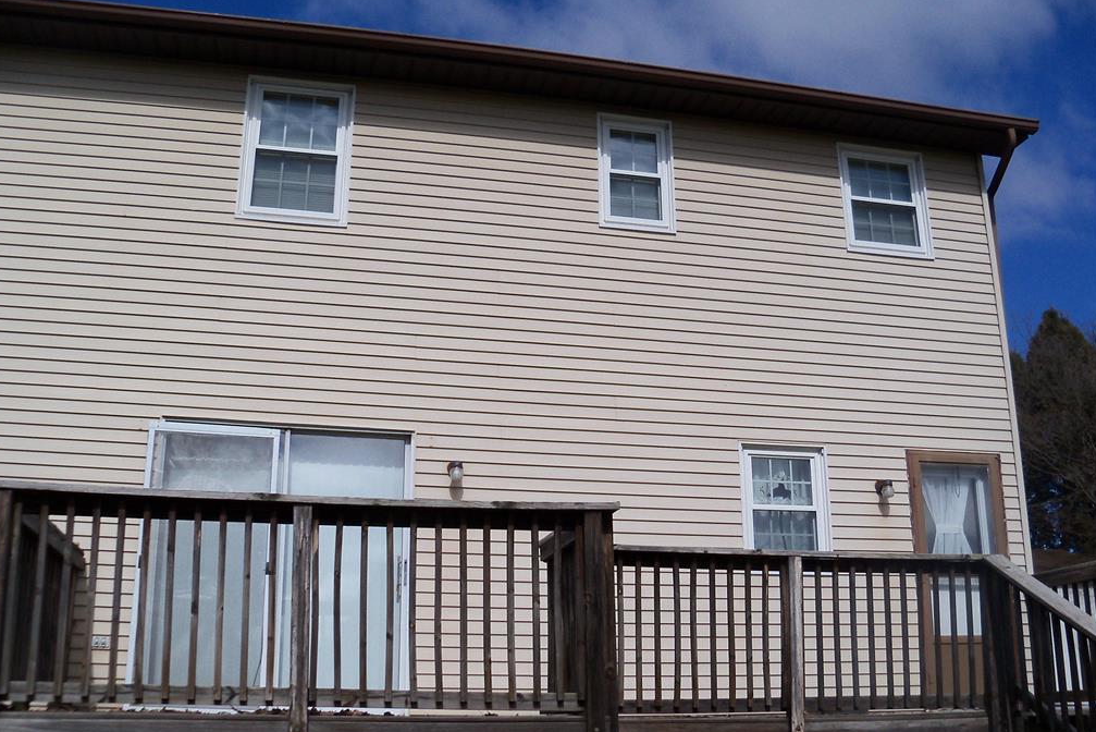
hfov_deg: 51.9
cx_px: 544
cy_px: 396
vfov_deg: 35.9
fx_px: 1127
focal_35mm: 37
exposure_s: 1/800
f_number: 6.2
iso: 80
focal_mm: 6.2
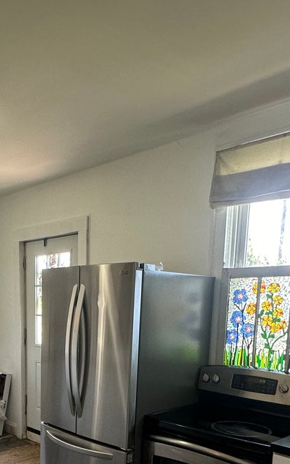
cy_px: 381
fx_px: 443
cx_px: 75
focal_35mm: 35
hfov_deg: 35.5
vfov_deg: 51.3
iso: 160
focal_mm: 2.22
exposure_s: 1/120
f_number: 2.2
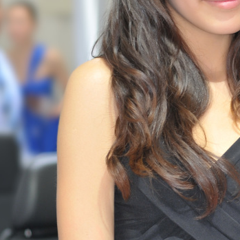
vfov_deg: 9.3
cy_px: 151
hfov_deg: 9.3
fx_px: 1467
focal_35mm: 187
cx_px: 197
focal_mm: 50
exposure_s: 1/60
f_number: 2.8
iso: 200
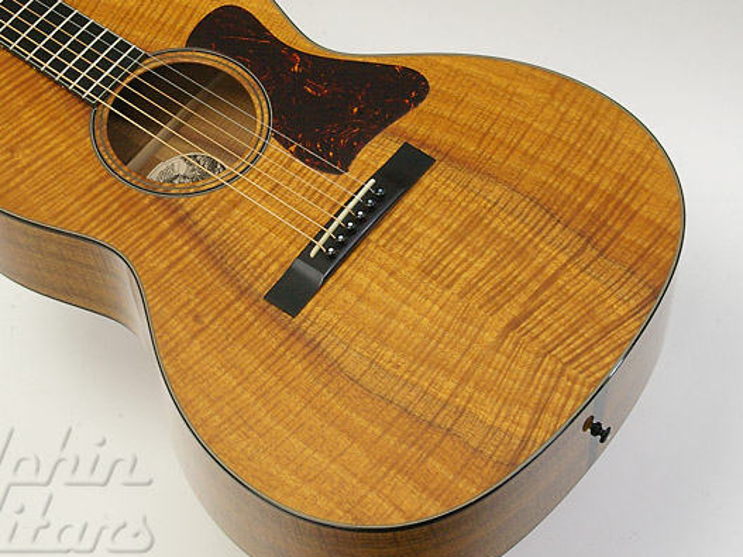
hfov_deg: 20.4
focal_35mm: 96
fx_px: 2060
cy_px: 271
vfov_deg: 15.4
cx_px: 293
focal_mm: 53
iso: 800
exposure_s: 1.5
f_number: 27
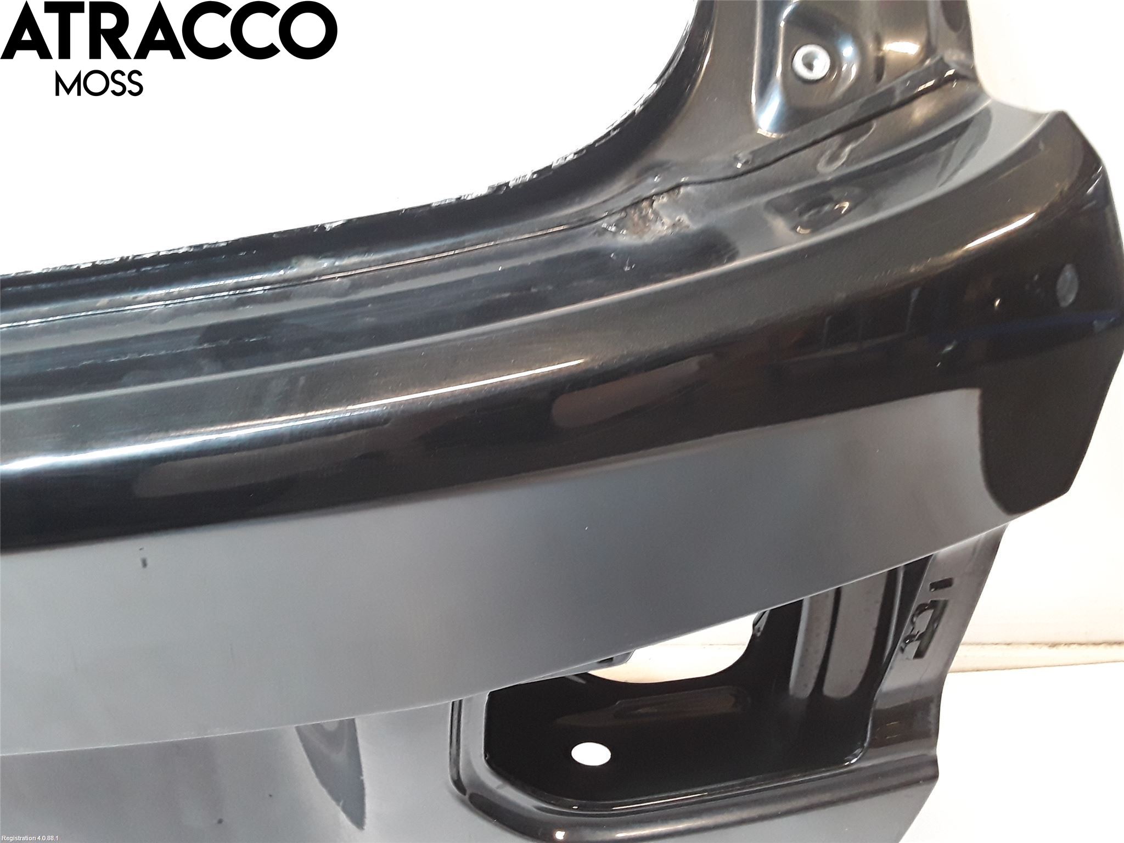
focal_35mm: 28
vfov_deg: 49.7
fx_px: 909
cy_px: 422
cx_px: 562
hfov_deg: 63.4
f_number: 1.9
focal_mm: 2.91
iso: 200
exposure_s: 1/33
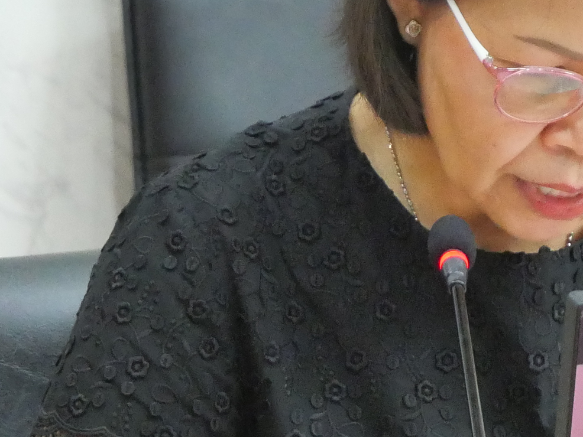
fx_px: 7564
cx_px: 409
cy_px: 201
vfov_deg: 3.3
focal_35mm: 449
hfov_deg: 4.4
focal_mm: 60
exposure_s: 1/25
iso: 3200
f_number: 5.6
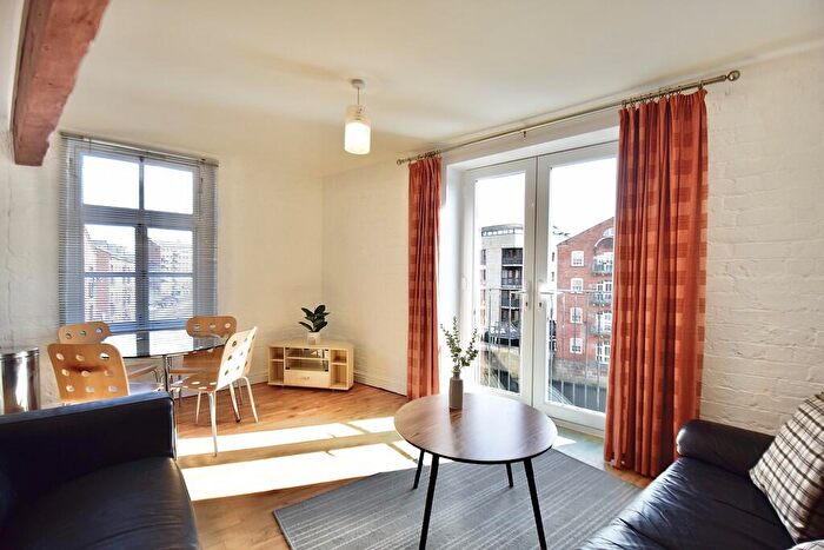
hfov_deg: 100.4
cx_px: 412
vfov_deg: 77.4
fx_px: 343
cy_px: 275
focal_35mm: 15
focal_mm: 10
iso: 400
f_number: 3.5
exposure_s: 1/320
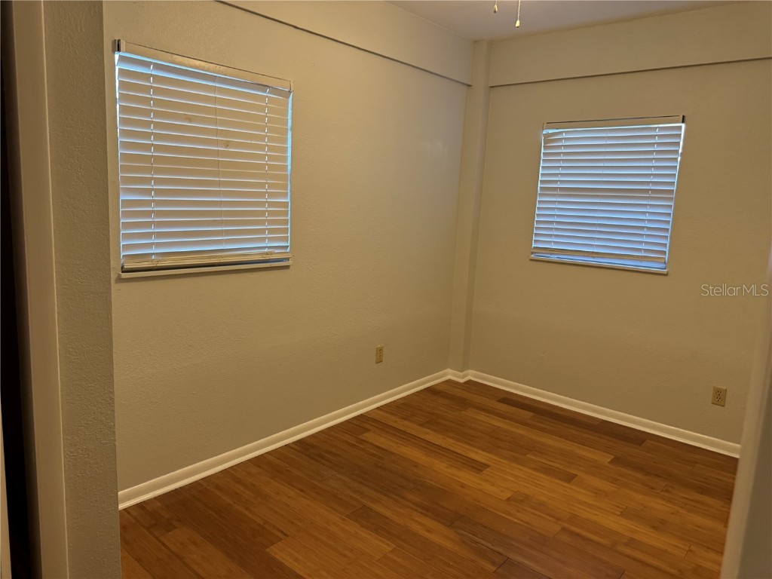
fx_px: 535
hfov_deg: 71.6
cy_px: 290
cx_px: 386
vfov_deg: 56.8
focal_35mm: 24
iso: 250
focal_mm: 6.76
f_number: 1.78
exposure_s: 1/60
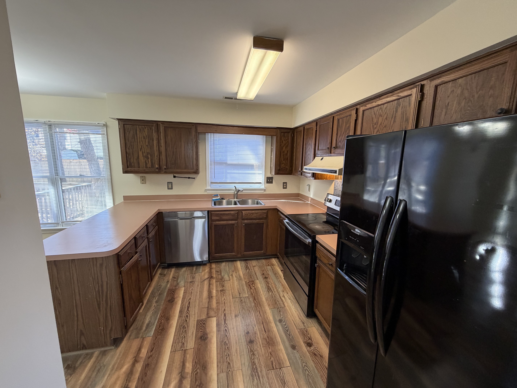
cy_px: 194
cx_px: 258
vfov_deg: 85.7
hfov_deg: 102.1
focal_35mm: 14
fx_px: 209
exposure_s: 1/60
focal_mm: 2.22
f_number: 2.2
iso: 250
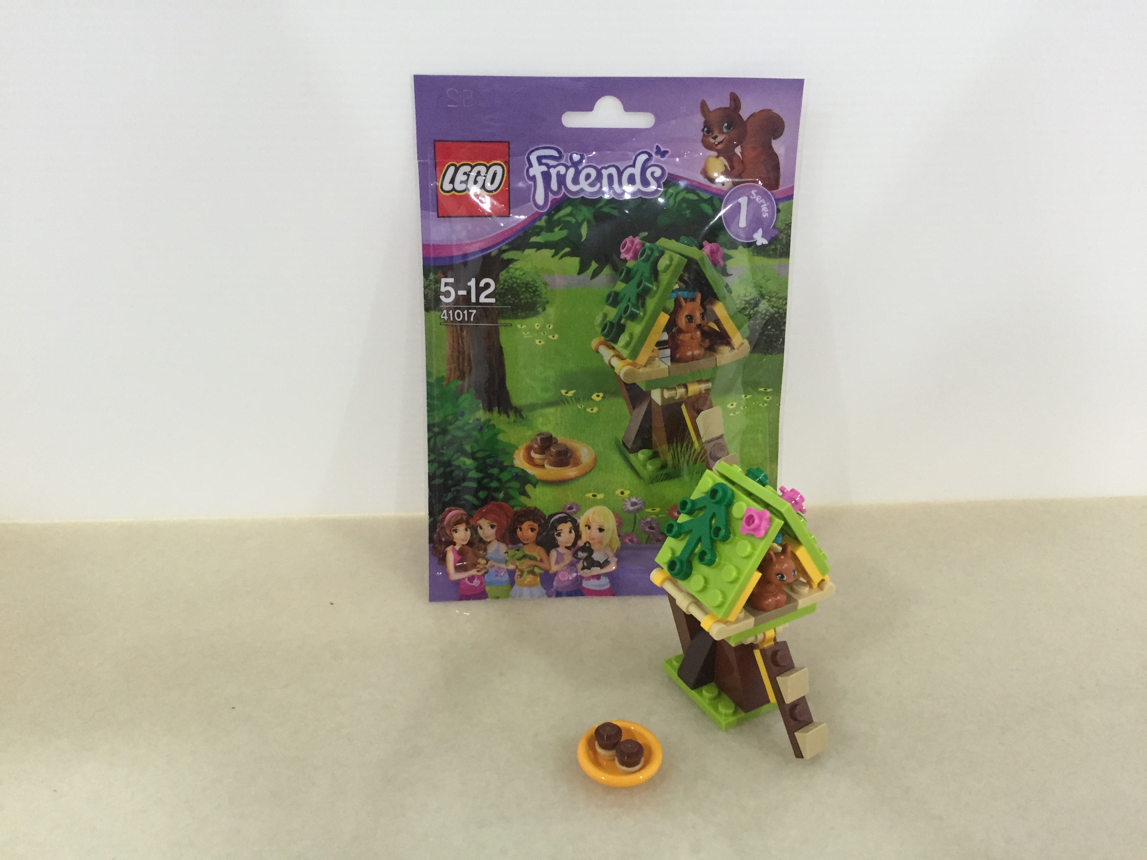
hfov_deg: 61.7
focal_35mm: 29
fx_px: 961
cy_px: 430
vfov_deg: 48.2
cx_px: 574
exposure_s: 1/30
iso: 200
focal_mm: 4.15
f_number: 2.2
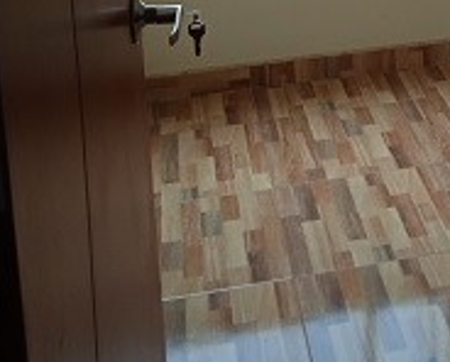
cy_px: -155
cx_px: 433
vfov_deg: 17.8
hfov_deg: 23.3
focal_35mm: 79
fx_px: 1054
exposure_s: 1/138
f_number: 2.2
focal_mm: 3.43
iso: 100
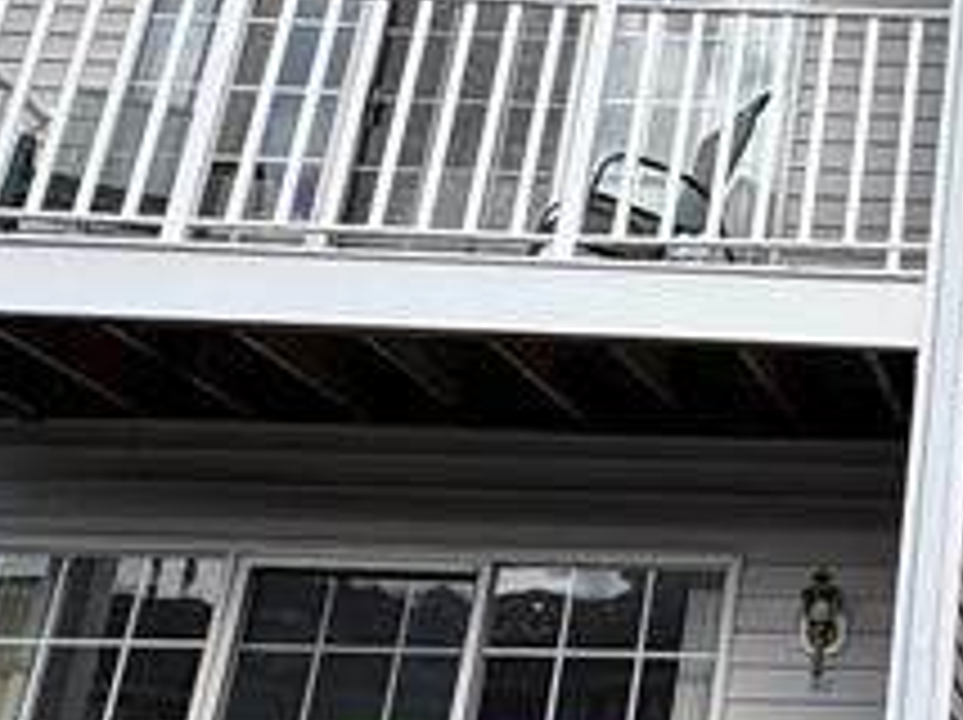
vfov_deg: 21.7
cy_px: 194
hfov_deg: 24.9
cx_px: 1274
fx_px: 1862
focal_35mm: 67
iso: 40
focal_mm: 2.22
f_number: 2.2
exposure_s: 1/1198
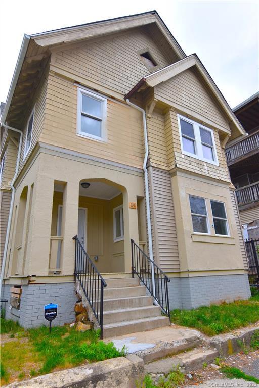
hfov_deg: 59.5
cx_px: 130
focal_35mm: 21
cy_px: 194
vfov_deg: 81.2
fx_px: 227
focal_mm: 14
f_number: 8
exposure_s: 1/250
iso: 200
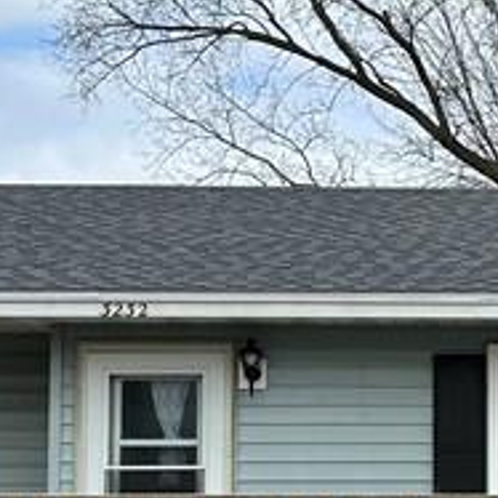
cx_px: 525
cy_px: 405
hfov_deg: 14.7
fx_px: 1888
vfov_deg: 14.9
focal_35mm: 116
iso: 80
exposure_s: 1/4016
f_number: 1.78
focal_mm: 6.86
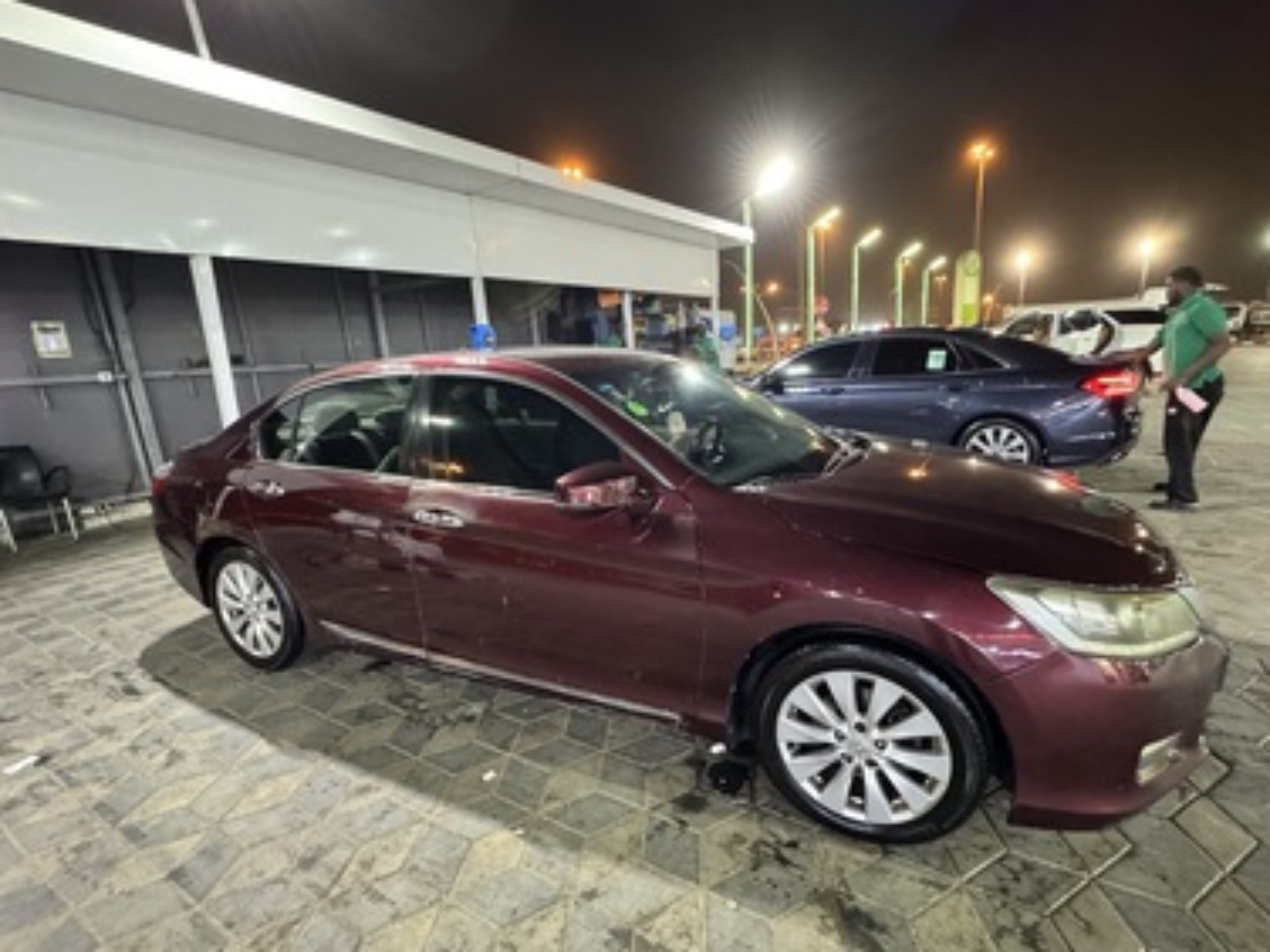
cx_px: 681
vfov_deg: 74.7
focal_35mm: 17
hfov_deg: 90.9
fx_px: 624
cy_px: 505
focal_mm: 2.22
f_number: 2.2
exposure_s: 1/40
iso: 1000
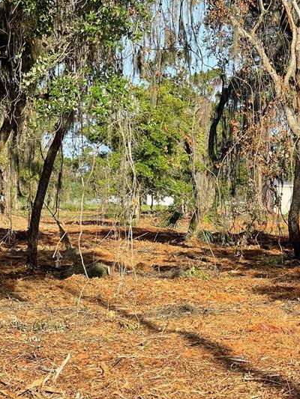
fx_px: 1421
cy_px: 226
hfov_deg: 11.8
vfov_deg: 16.0
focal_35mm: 123
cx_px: 372
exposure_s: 1/449
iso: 20
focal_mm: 7.5
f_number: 2.2
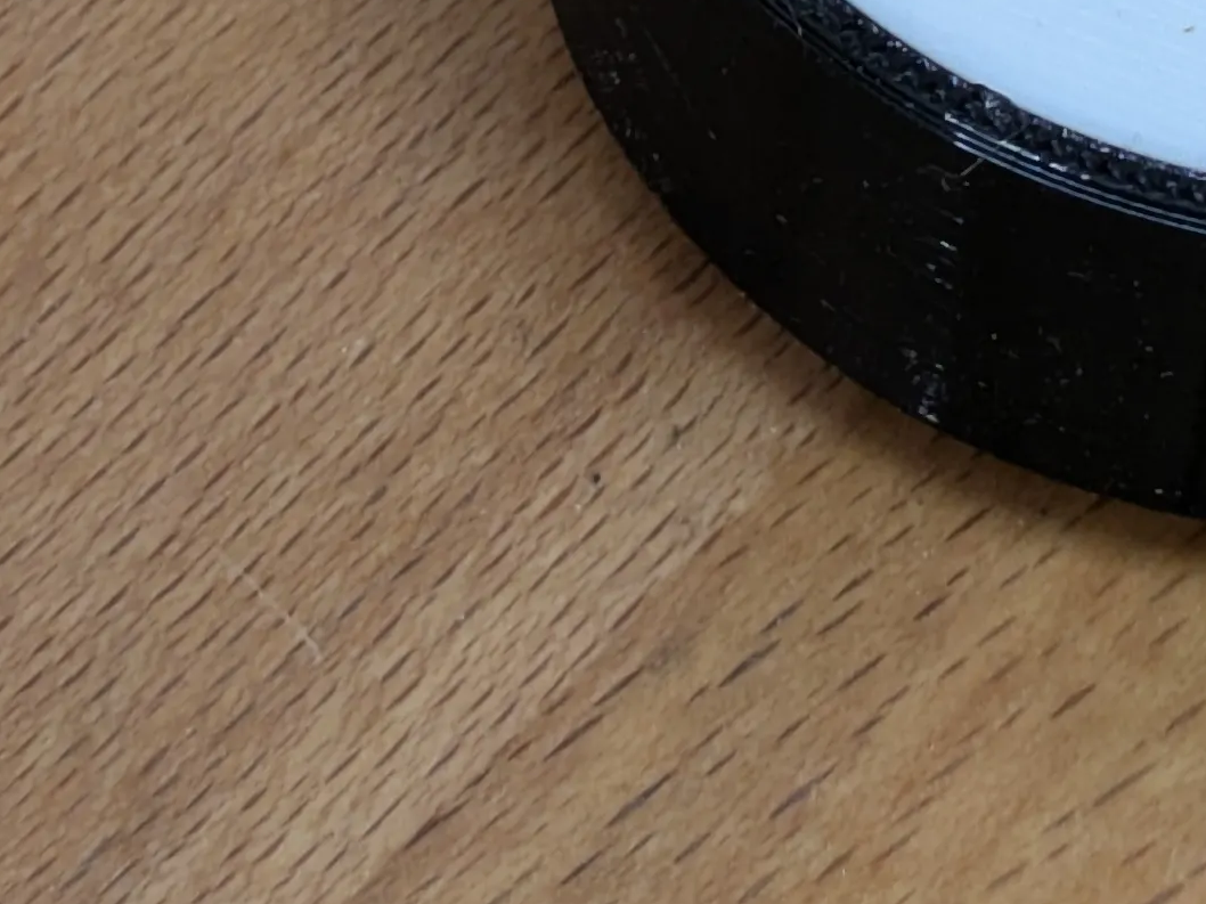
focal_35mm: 223
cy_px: -372
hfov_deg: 8.9
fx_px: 7767
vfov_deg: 6.6
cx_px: 792
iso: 65
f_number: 1.89
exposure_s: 1/50
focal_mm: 5.43
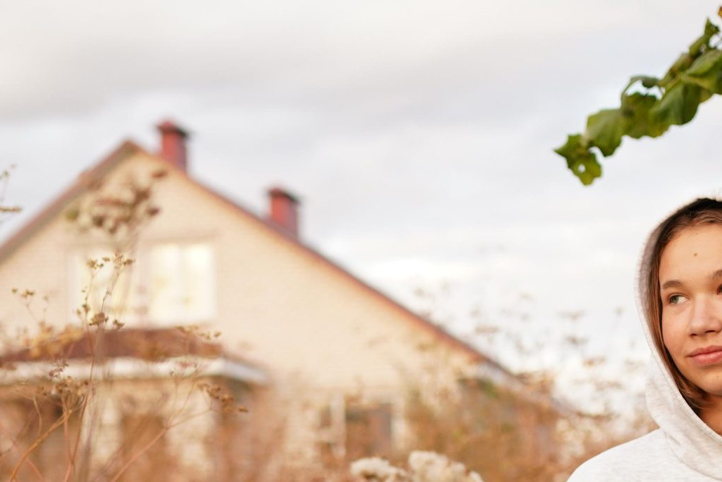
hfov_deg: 23.4
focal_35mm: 87
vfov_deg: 15.3
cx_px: 384
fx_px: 1745
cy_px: 544
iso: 640
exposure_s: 1/640
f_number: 2.2
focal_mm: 35
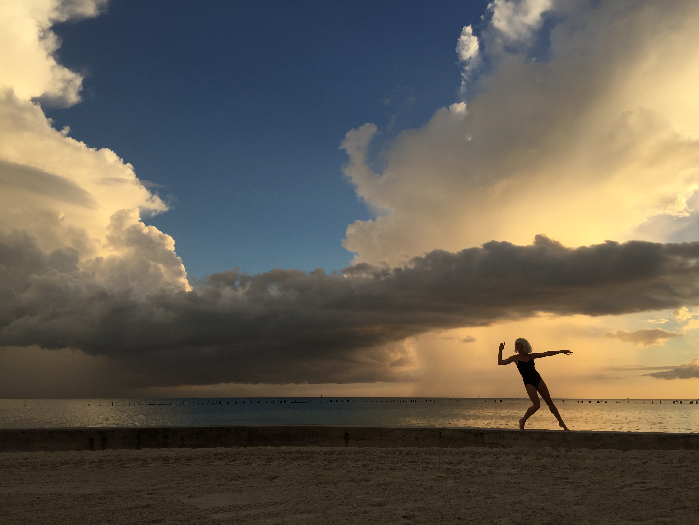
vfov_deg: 48.2
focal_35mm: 29
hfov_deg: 61.7
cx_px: 350
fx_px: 586
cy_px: 262
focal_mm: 4.15
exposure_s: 1/1236
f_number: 2.2
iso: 32
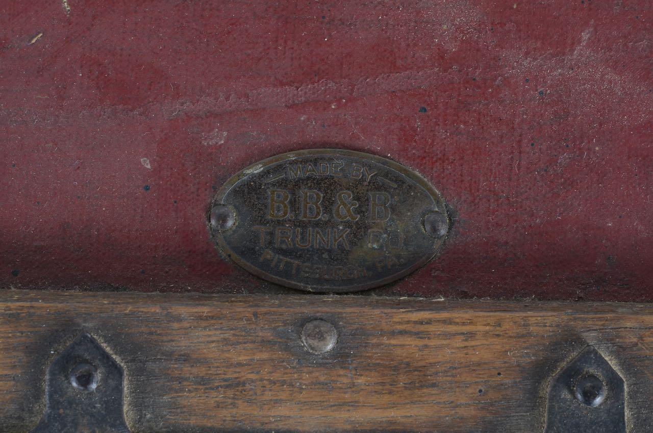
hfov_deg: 22.7
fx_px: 1629
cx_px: 326
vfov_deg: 15.1
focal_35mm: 90
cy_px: 216
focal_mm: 60
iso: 100
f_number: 7.1
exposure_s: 1/125
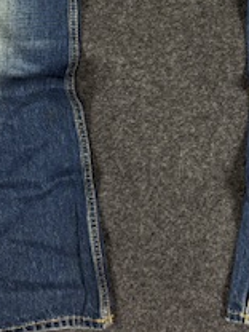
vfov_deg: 24.4
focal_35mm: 74
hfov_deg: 19.8
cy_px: -42
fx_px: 710
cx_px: 161
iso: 100
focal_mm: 6.76
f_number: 1.78
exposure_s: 1/50
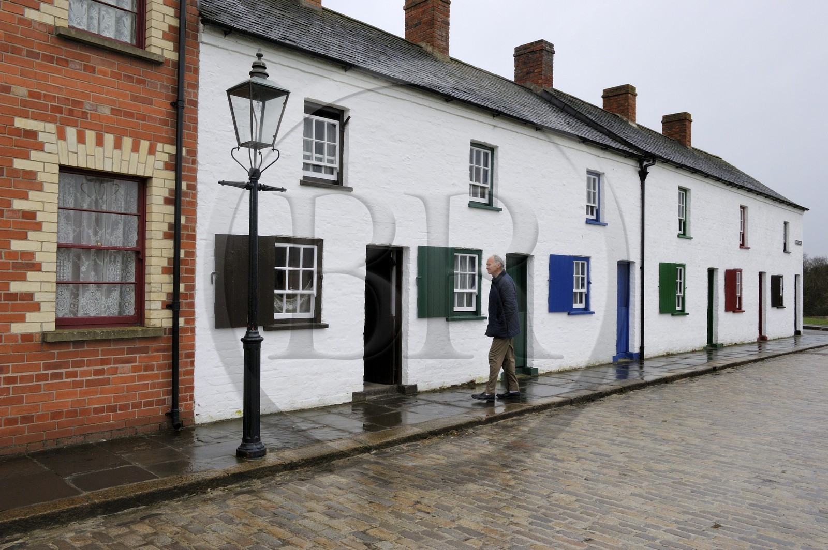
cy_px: 275
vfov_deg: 44.9
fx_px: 666
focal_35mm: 29
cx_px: 414
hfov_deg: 63.7
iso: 800
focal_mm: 29
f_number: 16
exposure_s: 1/160
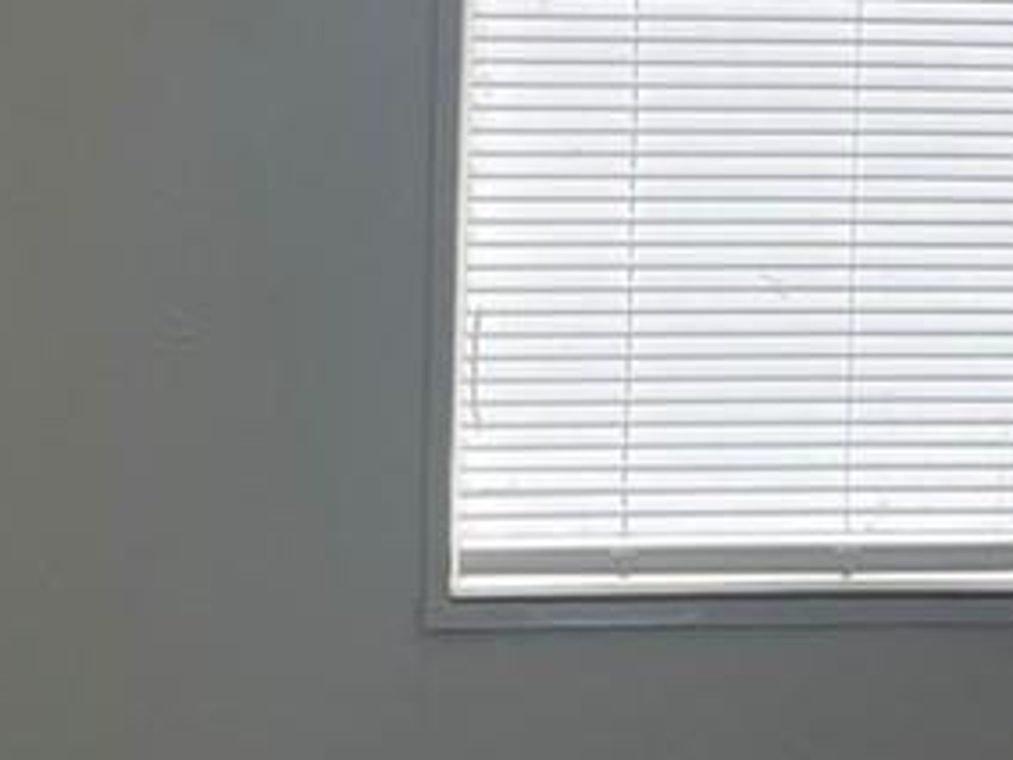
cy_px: -39
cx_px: 1352
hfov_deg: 13.4
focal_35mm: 141
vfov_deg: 10.4
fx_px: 4126
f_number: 1.6
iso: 32
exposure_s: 1/406
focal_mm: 5.1
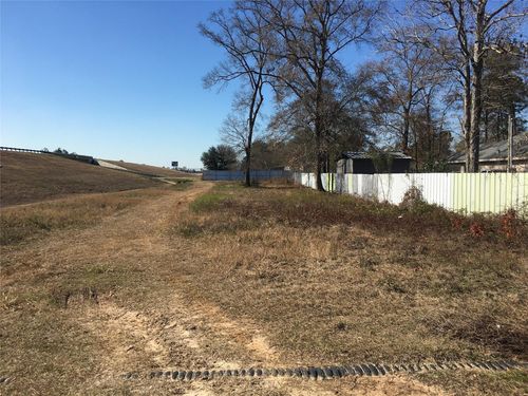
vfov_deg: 48.2
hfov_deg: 61.7
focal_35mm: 29
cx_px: 264
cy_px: 198
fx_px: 442
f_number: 2.2
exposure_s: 1/2024
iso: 25
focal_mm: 4.15
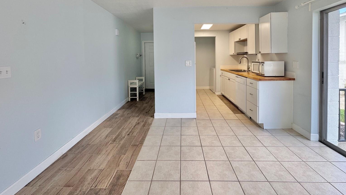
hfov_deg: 99.3
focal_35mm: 16
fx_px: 147
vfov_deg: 65.0
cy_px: 62
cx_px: 177
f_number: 2.2
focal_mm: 2.22
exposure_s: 1/120
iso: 100
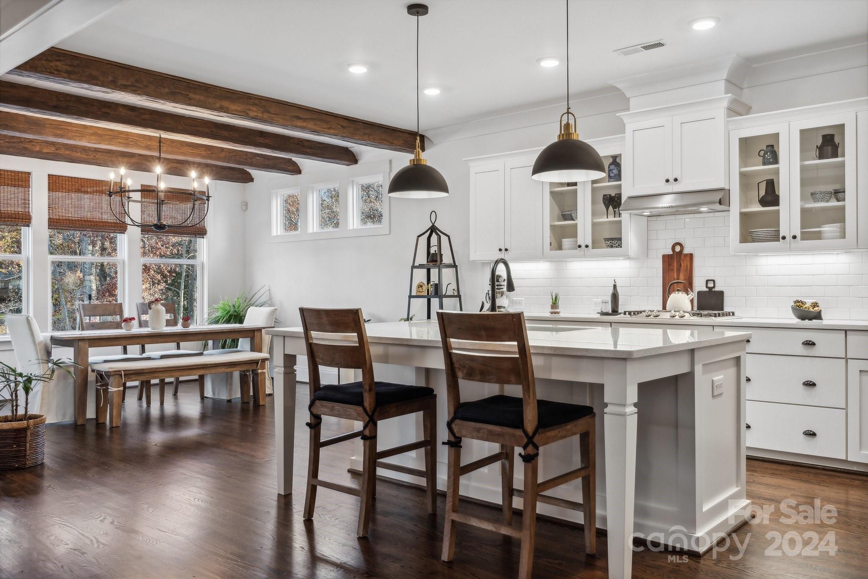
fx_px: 699
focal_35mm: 29
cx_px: 434
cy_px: 290
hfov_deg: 63.7
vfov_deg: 45.0
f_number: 7.1
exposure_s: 1/13
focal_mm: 29
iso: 160
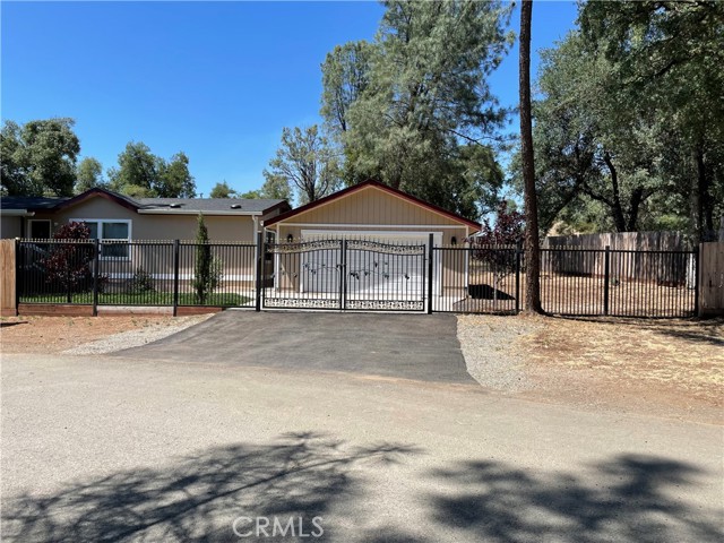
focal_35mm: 26
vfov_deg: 53.1
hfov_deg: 67.3
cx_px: 362
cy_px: 272
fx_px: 544
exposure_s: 1/2451
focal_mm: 4.2
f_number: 1.6
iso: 32
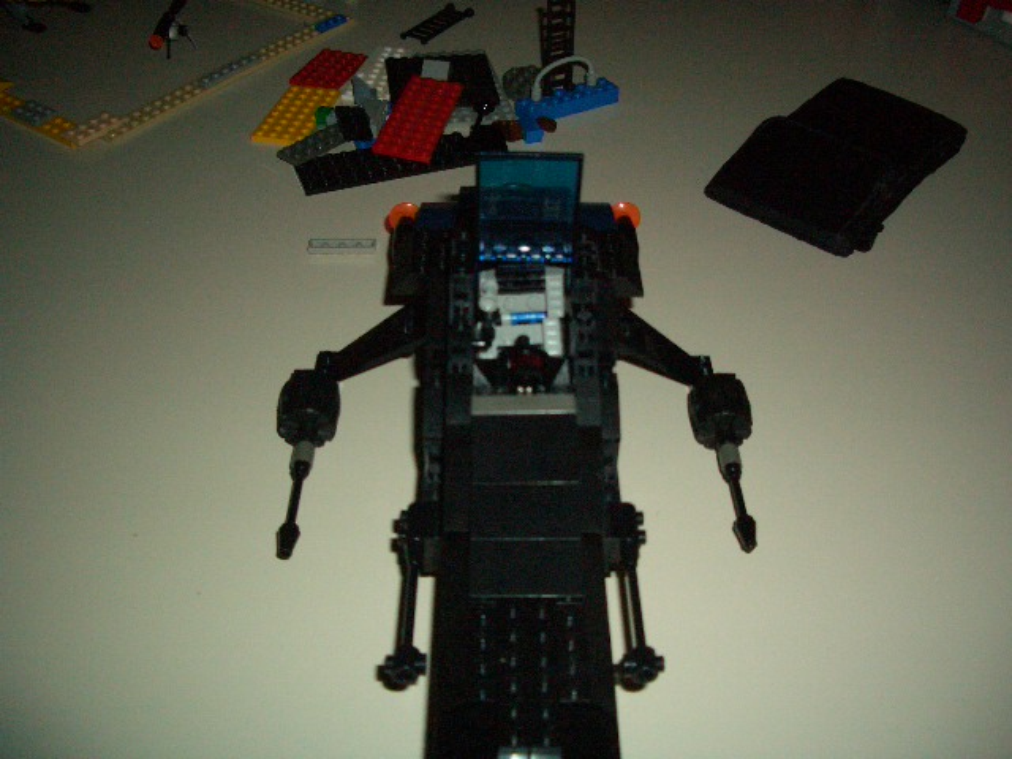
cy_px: 380
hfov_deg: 52.6
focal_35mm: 35
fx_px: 1023
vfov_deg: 40.7
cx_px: 506
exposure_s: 1/60
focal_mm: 5.8
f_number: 2.6
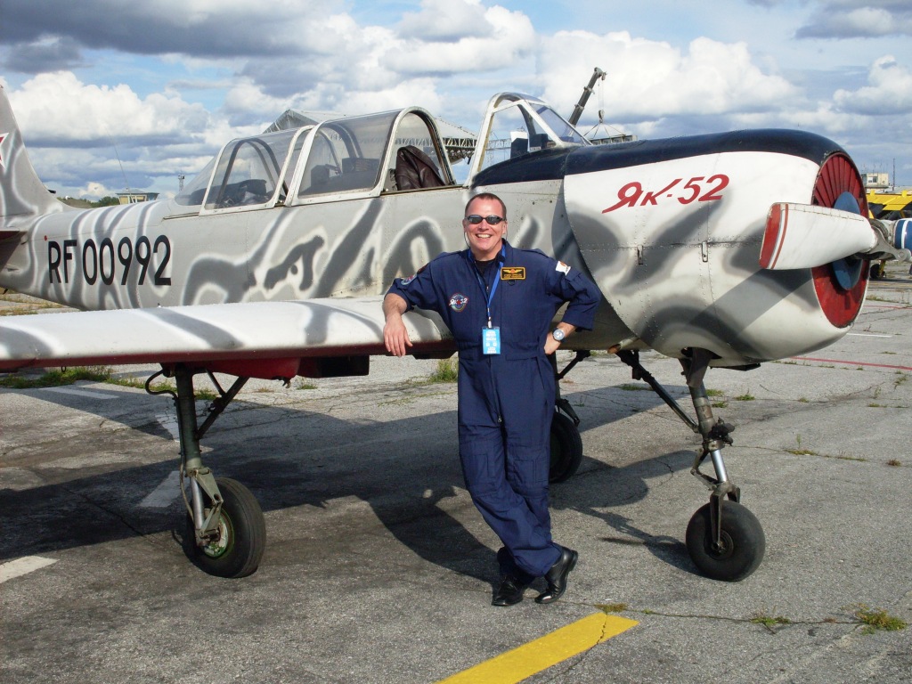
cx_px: 456
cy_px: 342
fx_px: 1291
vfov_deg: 29.7
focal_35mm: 49
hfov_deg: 38.9
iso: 80
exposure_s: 1/250
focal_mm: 8.1
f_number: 9.1
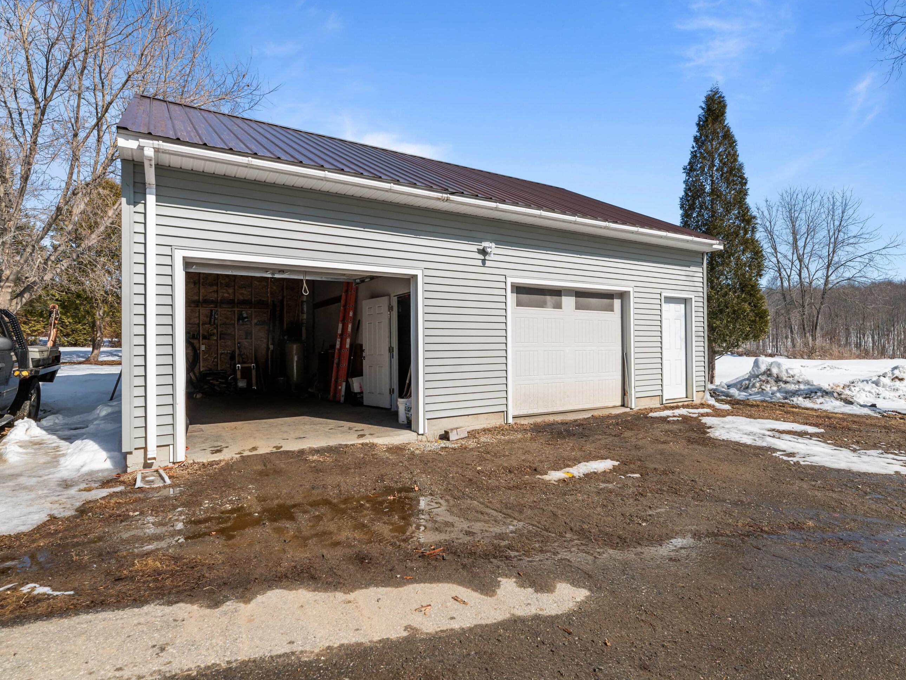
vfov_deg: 68.7
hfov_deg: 84.6
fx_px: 497
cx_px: 482
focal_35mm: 19
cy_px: 350
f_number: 8
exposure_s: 1/1600
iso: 800
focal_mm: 17
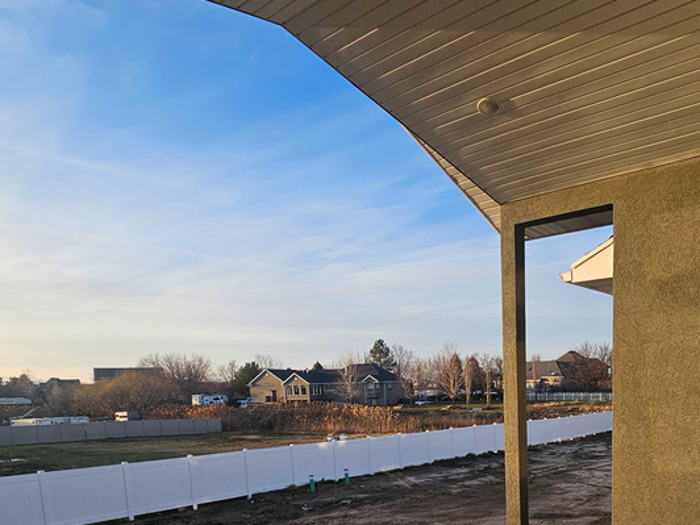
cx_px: 495
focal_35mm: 25
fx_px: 506
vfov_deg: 49.9
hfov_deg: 66.5
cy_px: 454
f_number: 2.2
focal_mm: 2.2
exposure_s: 1/761
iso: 64
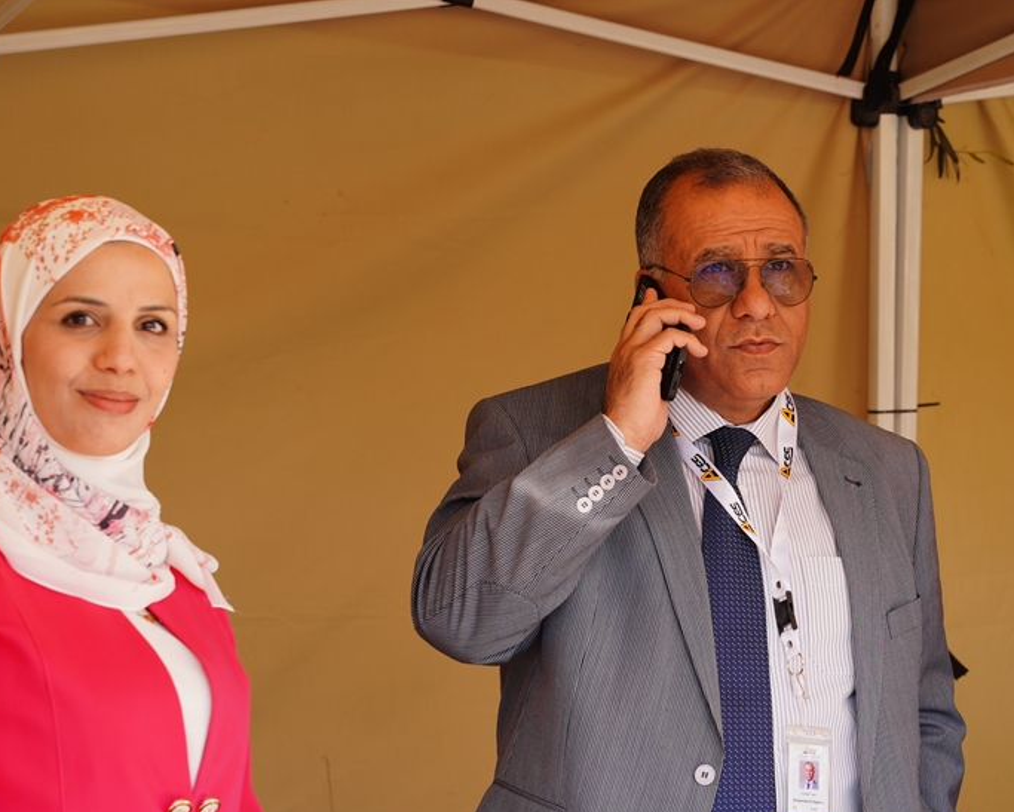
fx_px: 3185
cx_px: 738
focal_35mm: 106
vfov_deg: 14.5
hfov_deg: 18.0
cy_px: 509
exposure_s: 1/160
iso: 100
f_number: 4.5
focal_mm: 49.5
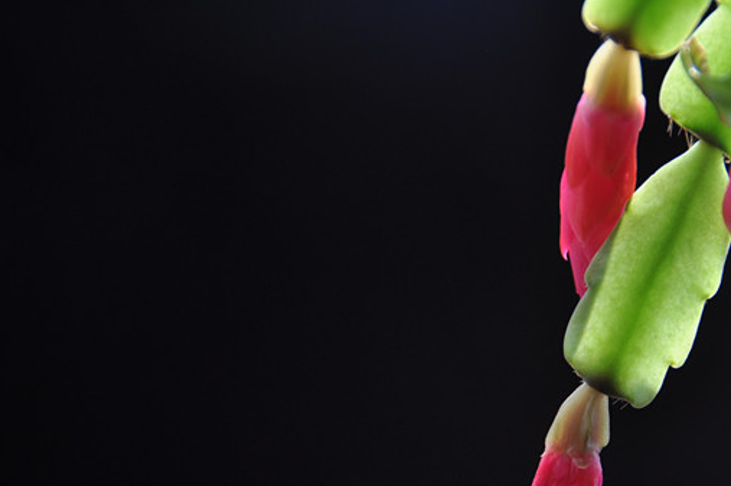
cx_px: 499
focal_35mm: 225
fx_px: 4560
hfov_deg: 9.2
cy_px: 368
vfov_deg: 6.1
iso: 200
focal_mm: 95
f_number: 5.6
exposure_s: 1/100
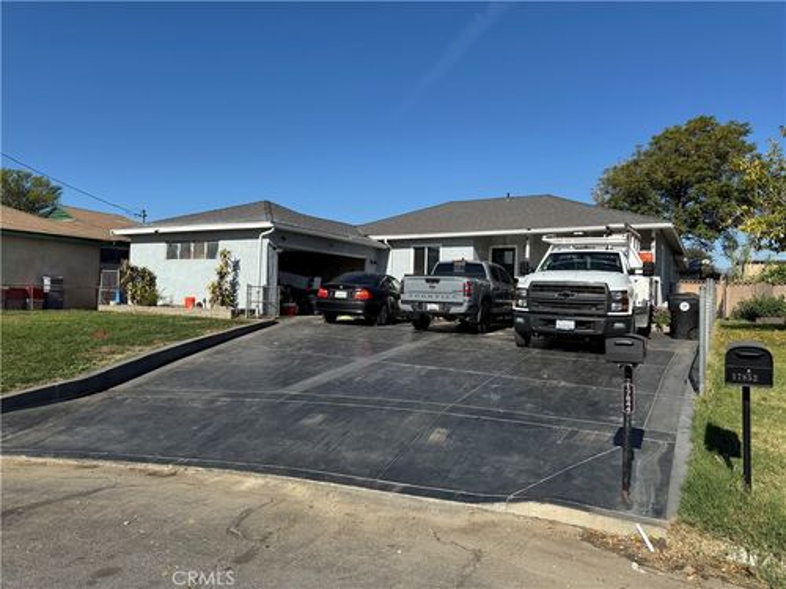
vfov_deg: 56.8
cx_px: 393
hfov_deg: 71.6
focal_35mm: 24
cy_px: 294
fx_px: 545
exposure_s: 1/4950
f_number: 1.78
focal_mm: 6.76
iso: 80
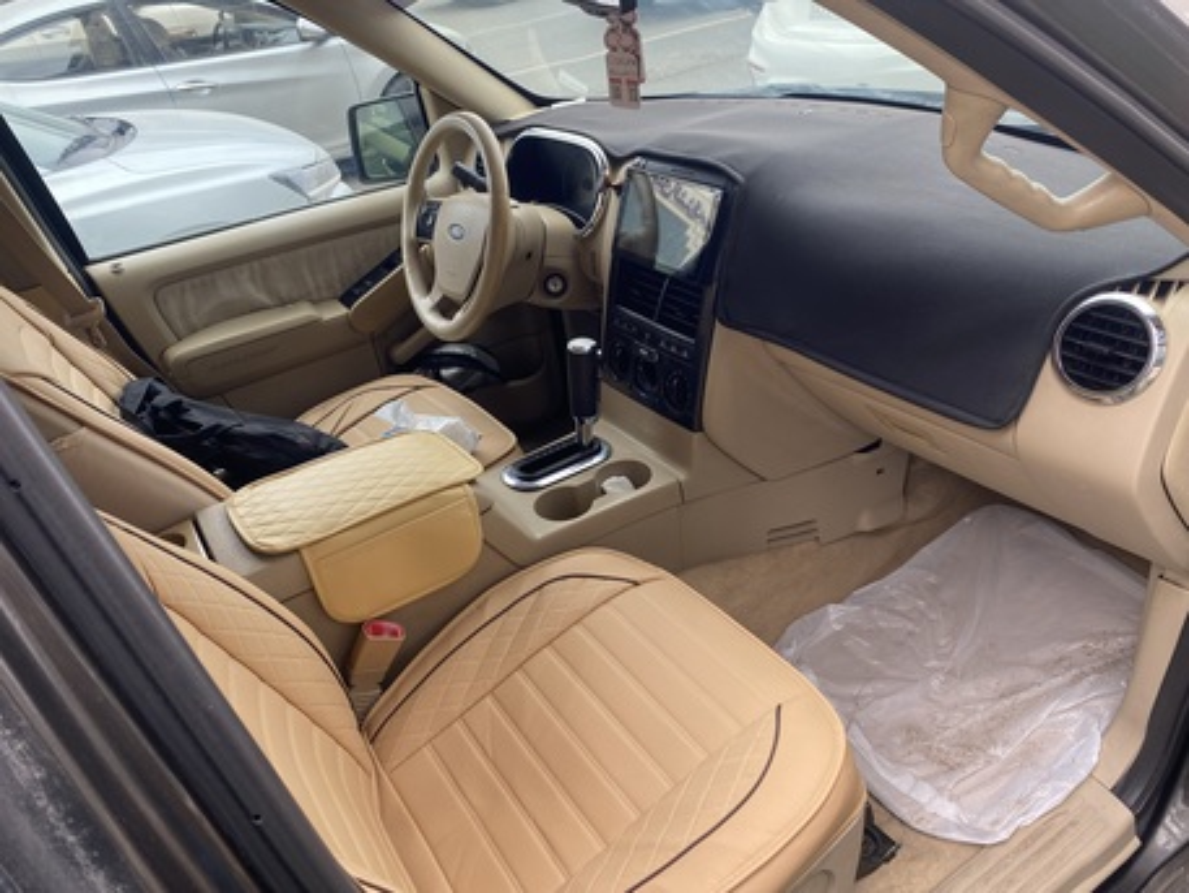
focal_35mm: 26
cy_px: 446
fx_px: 893
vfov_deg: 53.1
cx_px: 594
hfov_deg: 67.3
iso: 32
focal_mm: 4.25
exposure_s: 1/137
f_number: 1.8
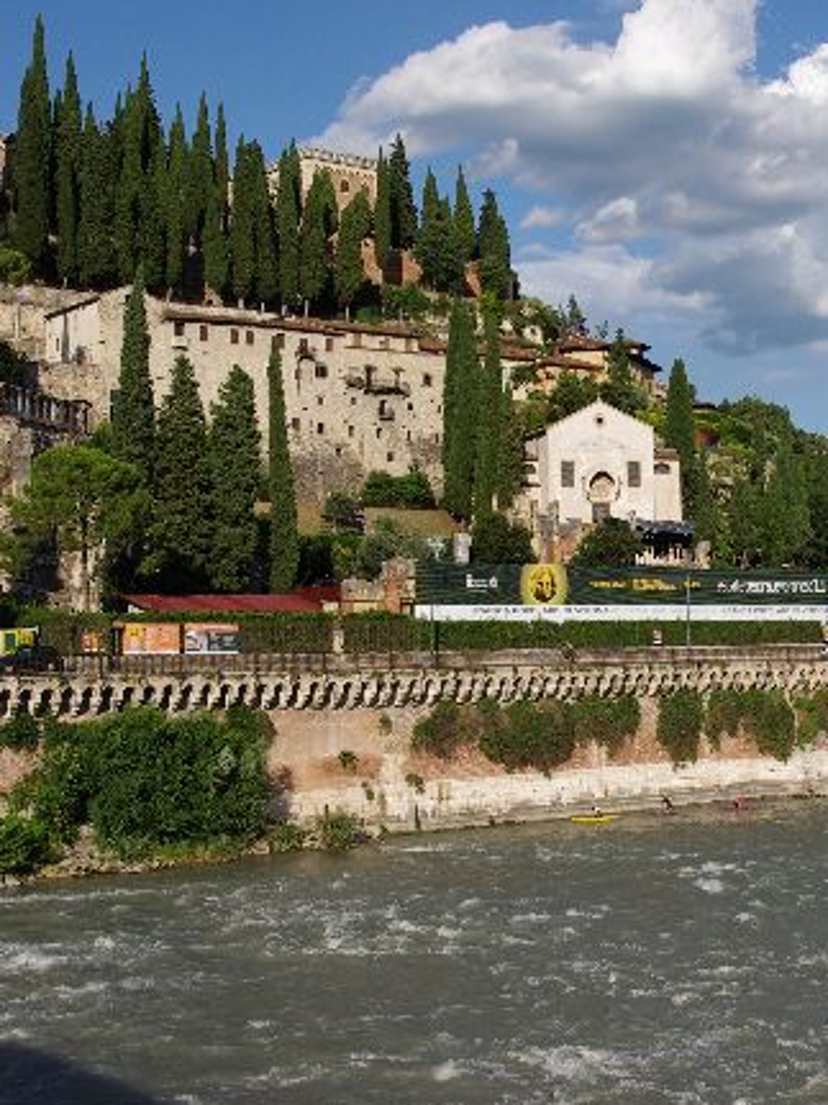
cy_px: 518
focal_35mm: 51
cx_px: 533
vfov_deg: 37.5
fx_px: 1627
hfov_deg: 28.4
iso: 200
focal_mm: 21
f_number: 8
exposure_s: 1/400
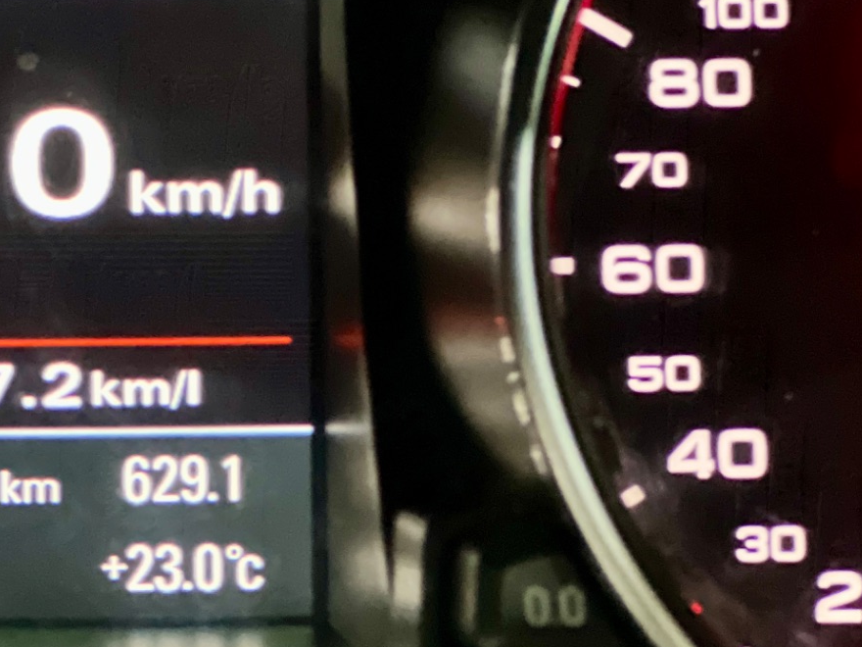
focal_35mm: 168
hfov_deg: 11.7
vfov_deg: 8.8
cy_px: 199
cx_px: 14
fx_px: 4183
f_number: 2.8
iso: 800
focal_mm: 9
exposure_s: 1/15
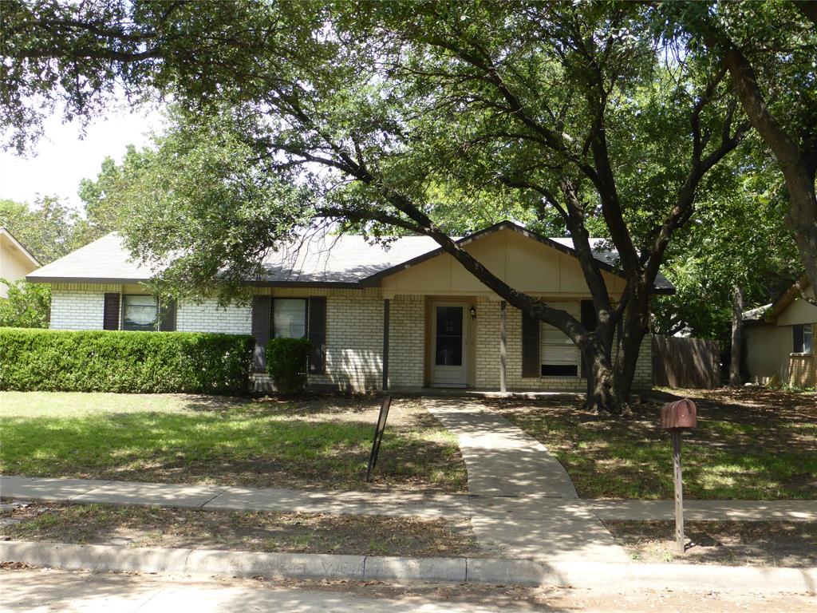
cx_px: 408
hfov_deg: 52.6
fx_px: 826
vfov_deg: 40.7
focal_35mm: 35
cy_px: 306
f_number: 3.7
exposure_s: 1/200
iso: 100
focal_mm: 6.1
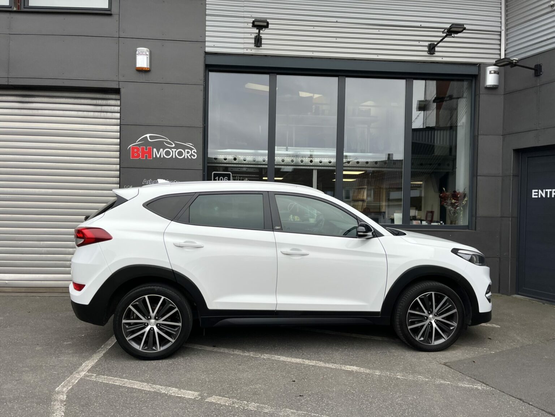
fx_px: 417
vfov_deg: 53.1
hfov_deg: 67.3
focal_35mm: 26
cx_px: 278
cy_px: 208
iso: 40
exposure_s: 1/279
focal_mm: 5.1
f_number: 1.6
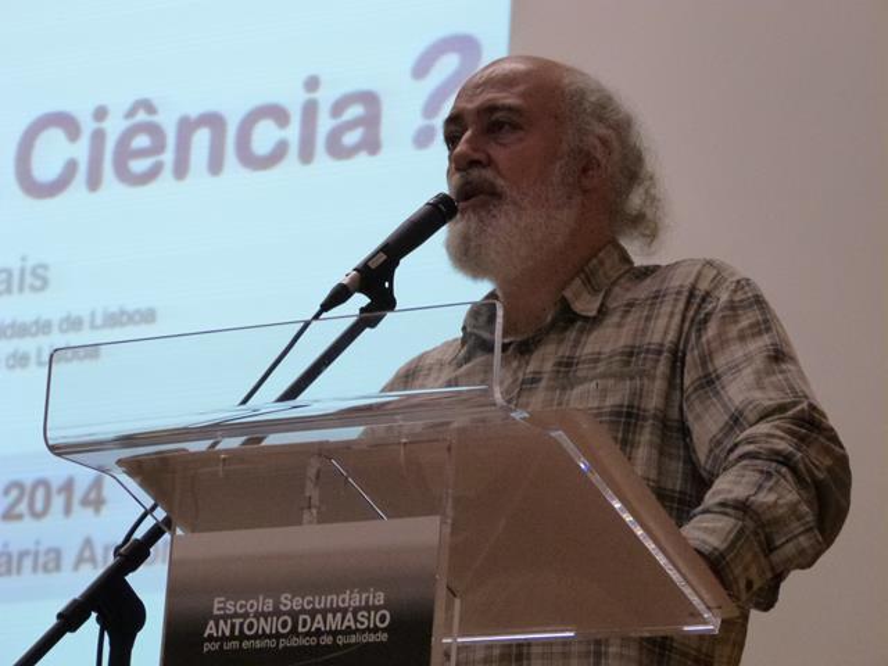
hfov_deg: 13.5
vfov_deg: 10.2
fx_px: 3745
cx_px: 444
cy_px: 333
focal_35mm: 146
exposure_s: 1/40
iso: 800
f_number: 3.7
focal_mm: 26.3
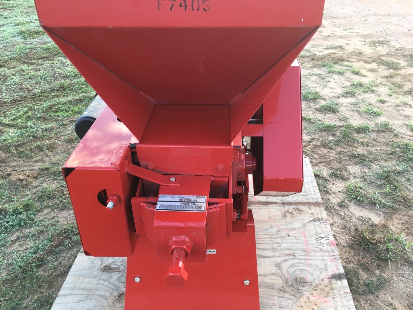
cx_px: 206
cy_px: 155
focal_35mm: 29
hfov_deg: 61.7
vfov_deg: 48.2
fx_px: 346
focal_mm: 4.15
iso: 25
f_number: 2.2
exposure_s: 1/33
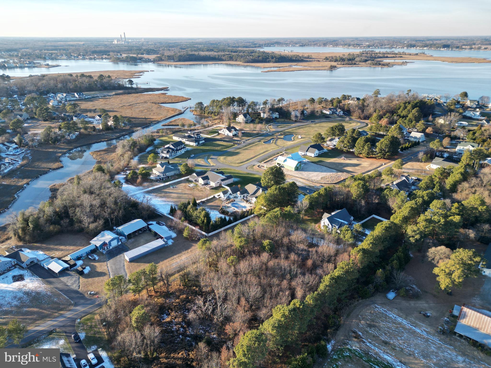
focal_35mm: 24
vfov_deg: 56.8
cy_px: 184
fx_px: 340
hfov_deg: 71.6
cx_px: 246
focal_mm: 6.72
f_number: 1.7
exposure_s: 1/725
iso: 110
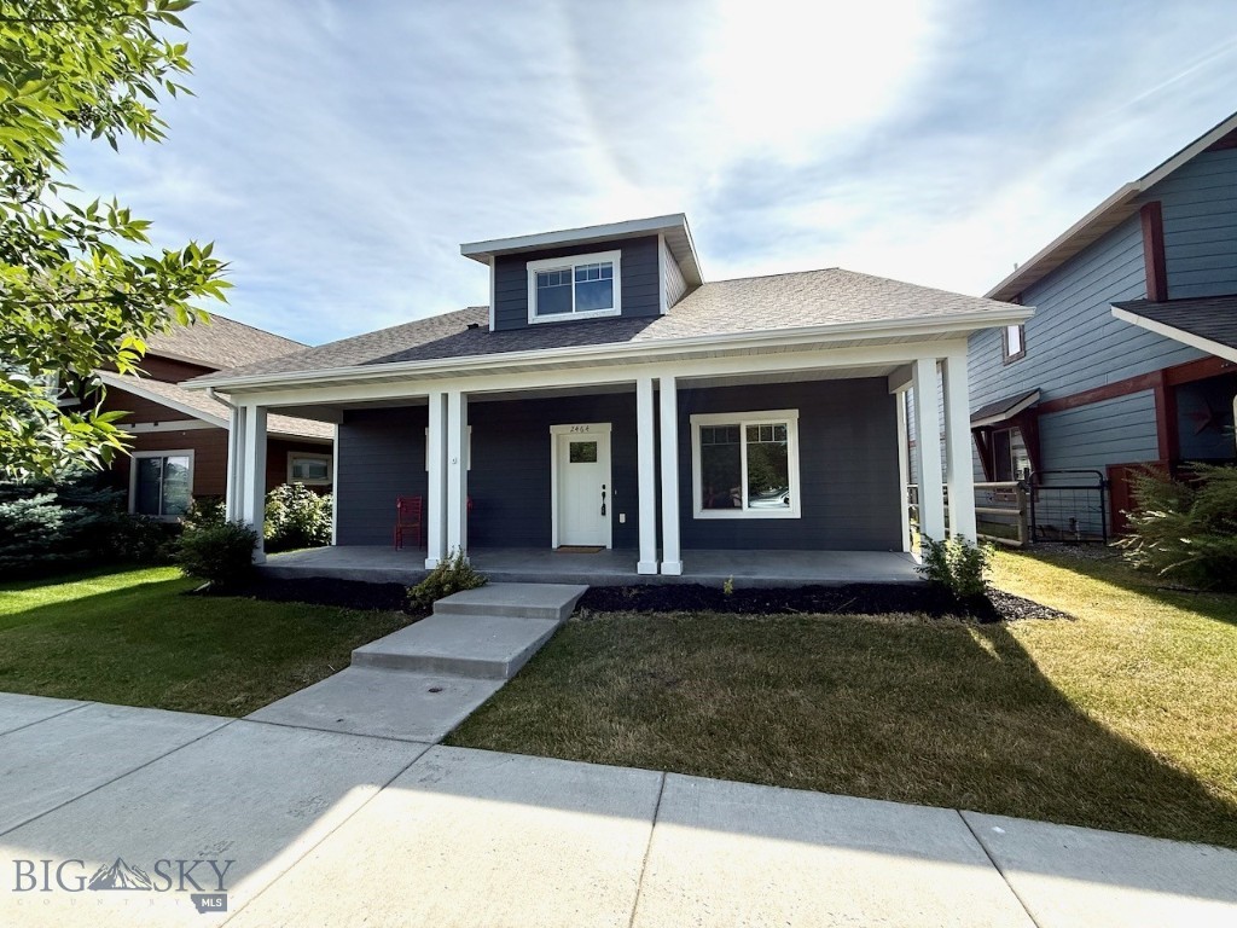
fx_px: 500
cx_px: 618
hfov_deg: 102.1
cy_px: 464
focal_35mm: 14
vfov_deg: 85.7
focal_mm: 2.22
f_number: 2.2
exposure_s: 1/1961
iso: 50
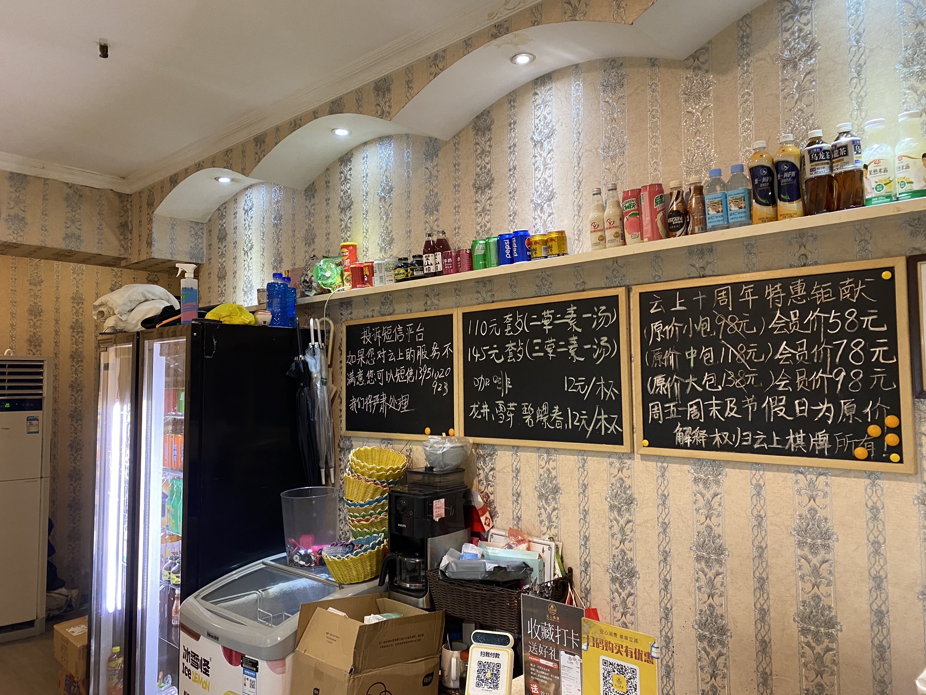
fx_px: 696
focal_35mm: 26
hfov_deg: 67.3
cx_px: 463
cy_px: 348
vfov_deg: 53.1
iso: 200
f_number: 1.8
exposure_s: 1/50
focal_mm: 4.25
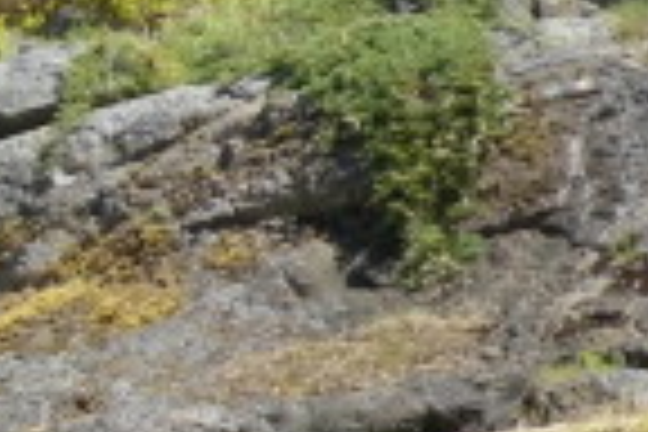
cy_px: 387
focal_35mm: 217
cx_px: -428
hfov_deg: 9.1
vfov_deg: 6.3
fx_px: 3906
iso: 80
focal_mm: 8.46
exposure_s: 1/250
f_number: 4.6
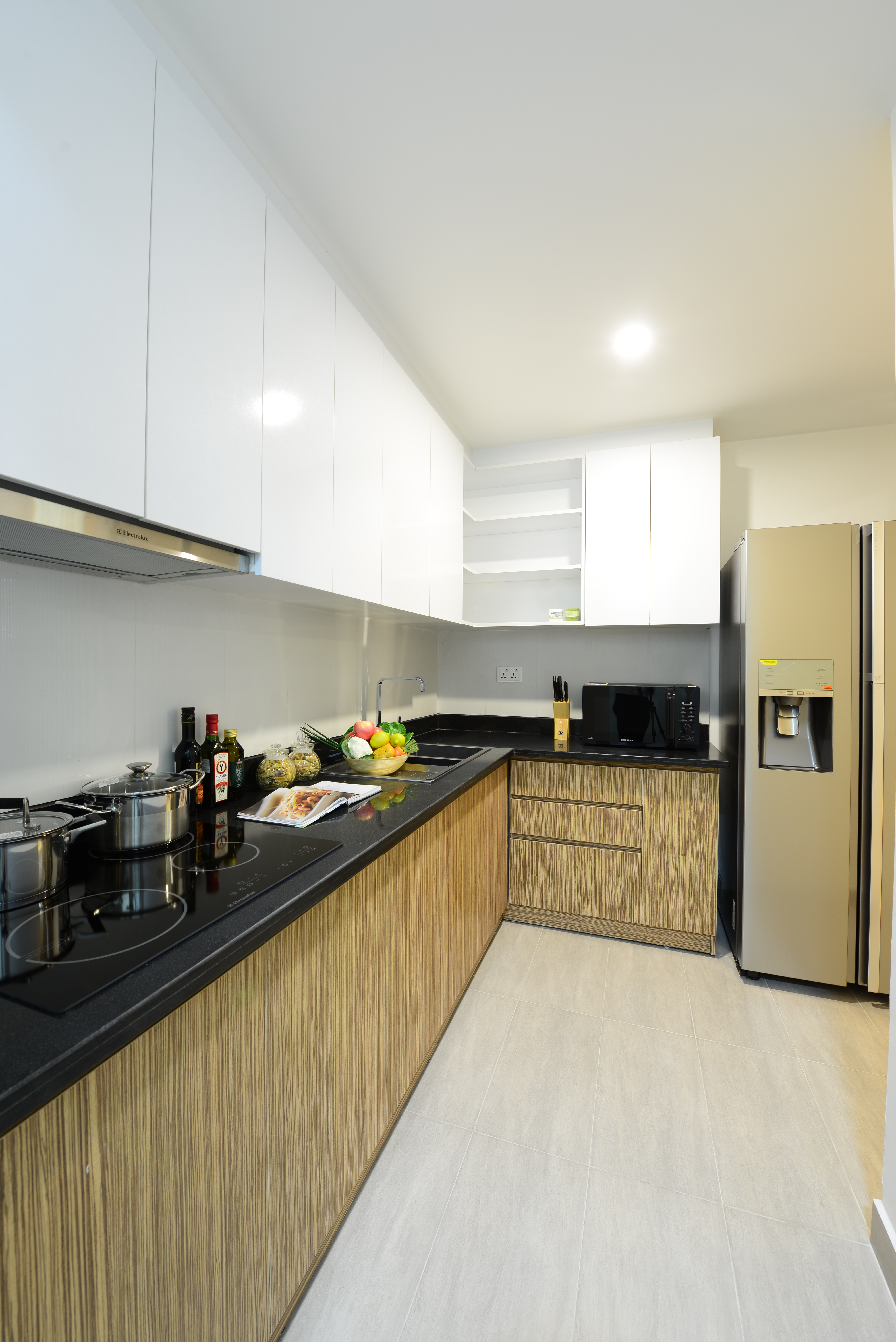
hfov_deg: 81.2
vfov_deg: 104.2
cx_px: 448
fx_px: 522
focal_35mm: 14
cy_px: 671
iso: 100
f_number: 8
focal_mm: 14
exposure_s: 2
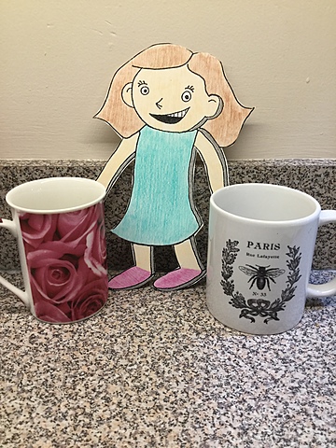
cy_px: 224
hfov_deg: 45.4
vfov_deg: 58.4
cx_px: 168
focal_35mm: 31
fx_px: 401
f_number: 2.4
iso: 64
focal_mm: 3.3
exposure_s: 1/30
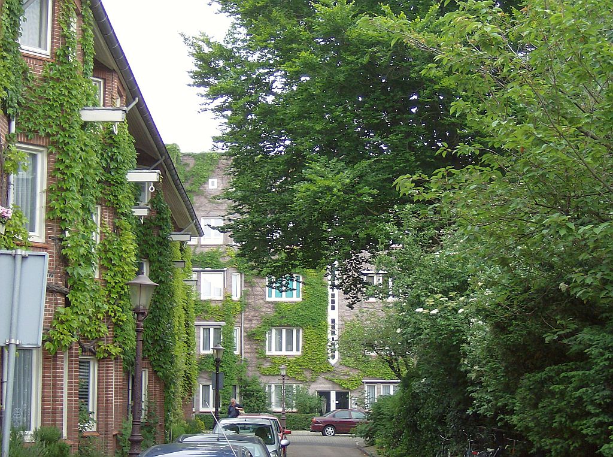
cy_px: 228
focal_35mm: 70
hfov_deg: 27.8
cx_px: 306
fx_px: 1237
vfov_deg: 20.9
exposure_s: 1/113
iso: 100
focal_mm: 11.6
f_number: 3.7
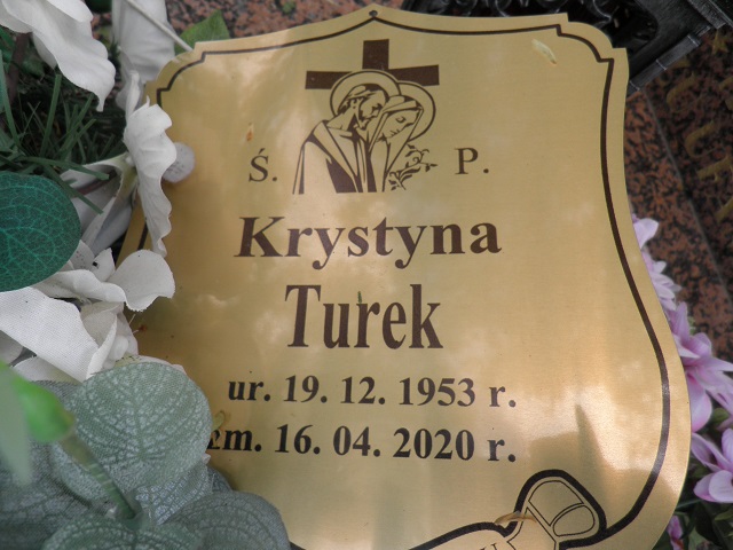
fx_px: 508
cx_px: 366
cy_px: 275
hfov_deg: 71.6
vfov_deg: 56.8
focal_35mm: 24
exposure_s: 1/200
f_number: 3.3
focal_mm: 4.3
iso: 64
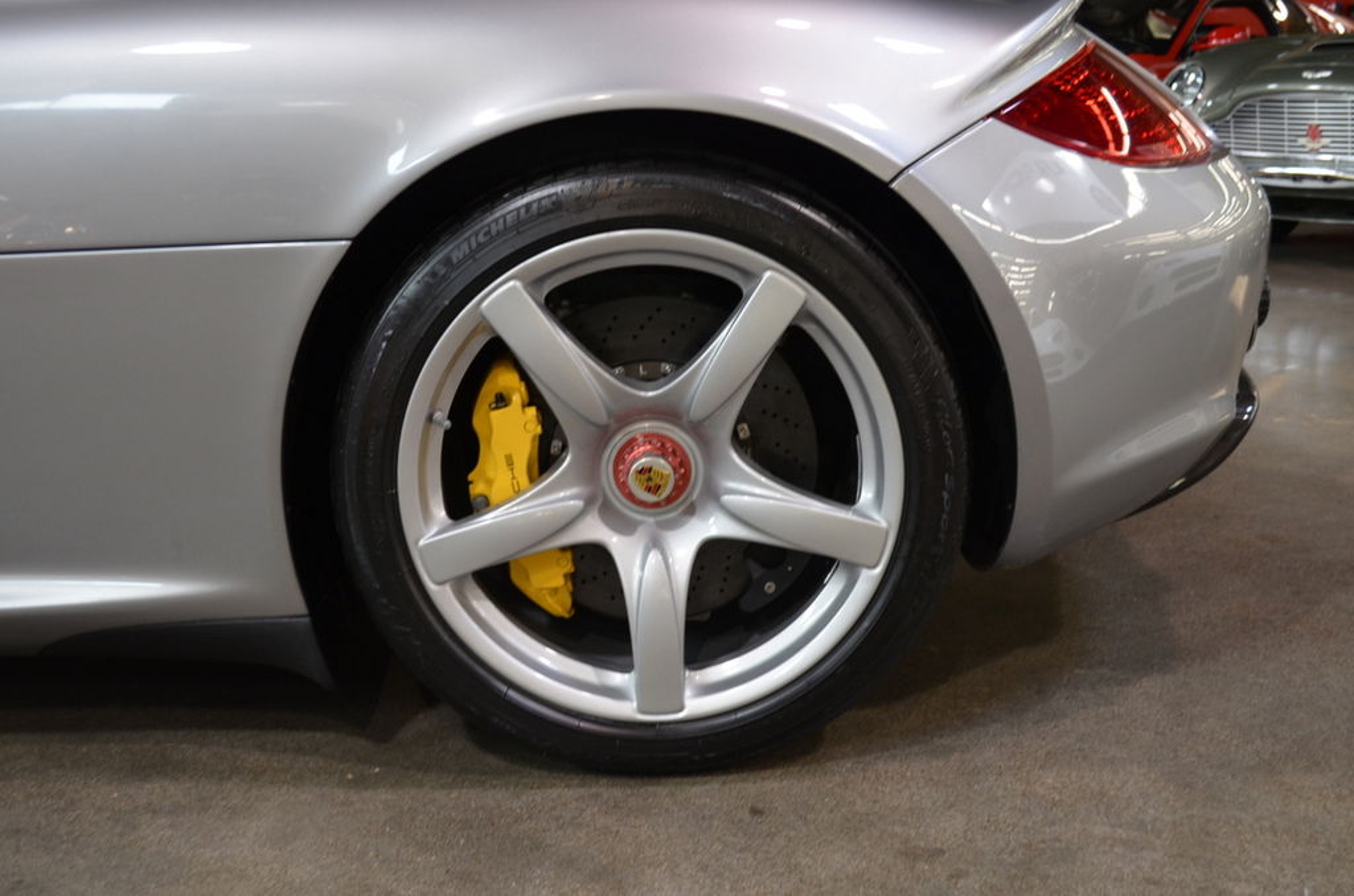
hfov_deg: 46.5
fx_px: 1576
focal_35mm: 42
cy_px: 448
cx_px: 677
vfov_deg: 31.7
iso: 800
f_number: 4.5
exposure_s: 1/30
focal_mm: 28
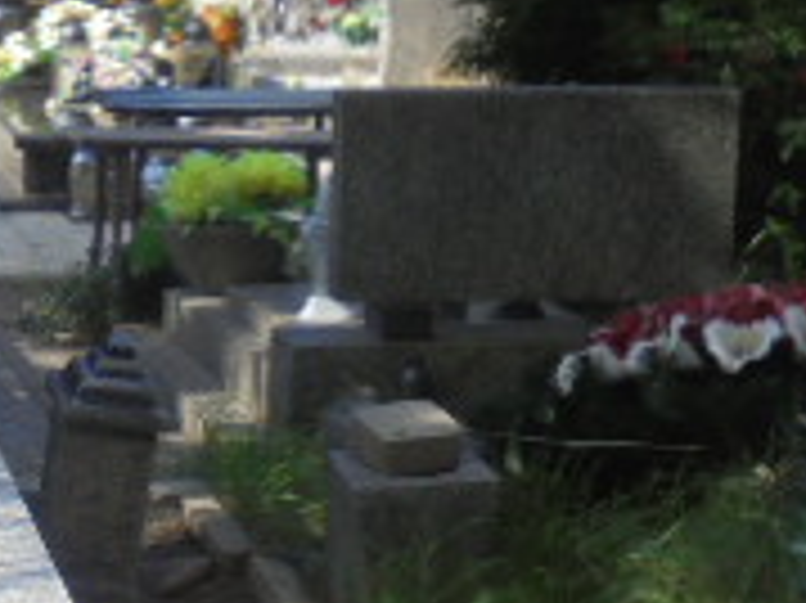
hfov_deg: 13.7
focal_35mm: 136
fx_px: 3165
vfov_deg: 10.9
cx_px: -392
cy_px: 459
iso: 100
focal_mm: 6.9
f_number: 4.2
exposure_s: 1/400
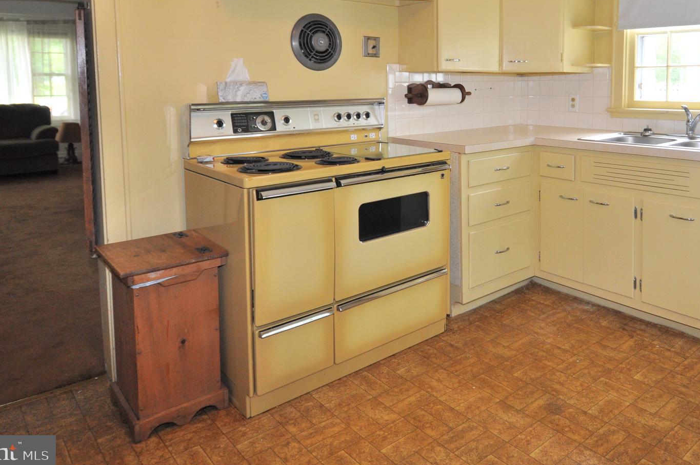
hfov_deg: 65.6
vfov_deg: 46.3
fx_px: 524
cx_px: 468
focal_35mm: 27
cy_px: 124
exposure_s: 1/60
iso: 560
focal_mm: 12
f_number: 4
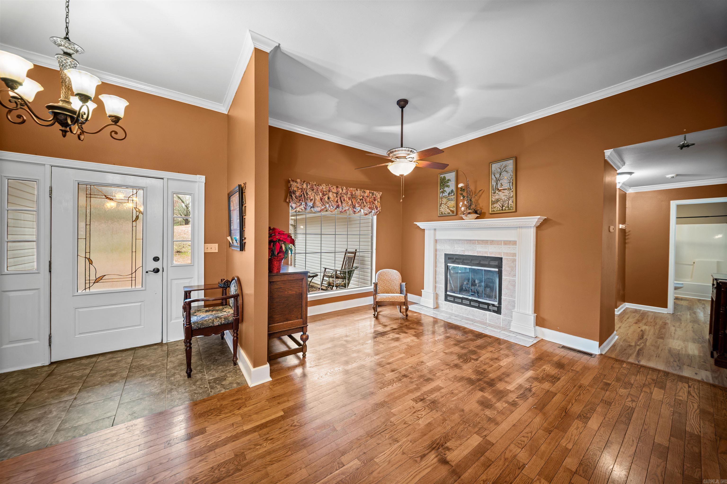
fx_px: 242
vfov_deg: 90.0
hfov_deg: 112.6
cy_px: 242
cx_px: 364
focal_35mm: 12
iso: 80
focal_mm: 12
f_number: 2.8
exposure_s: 1/1.25
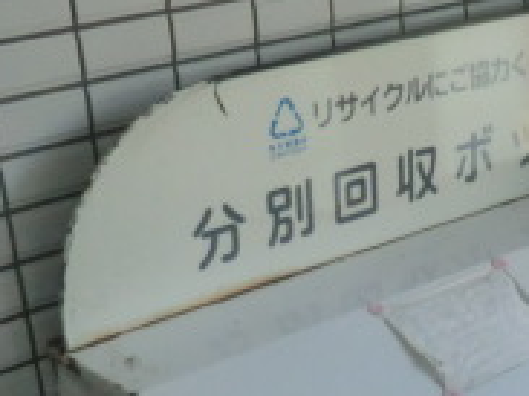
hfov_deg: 22.7
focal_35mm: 84
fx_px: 1283
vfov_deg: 16.7
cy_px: 497
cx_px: 474
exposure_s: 1/60
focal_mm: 4.3
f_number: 3.2
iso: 200
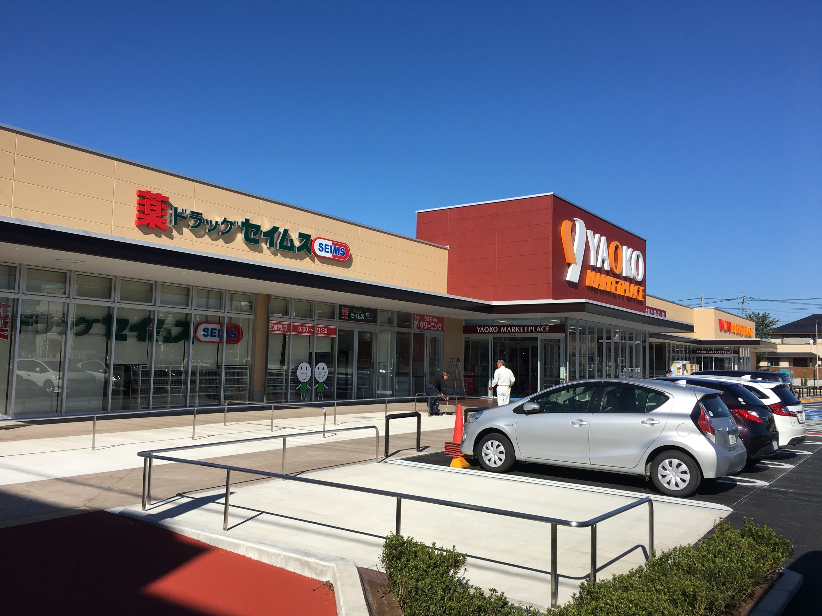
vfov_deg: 48.2
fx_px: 689
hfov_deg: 61.7
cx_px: 411
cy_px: 308
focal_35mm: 29
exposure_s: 1/2331
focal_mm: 4.15
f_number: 2.2
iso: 25
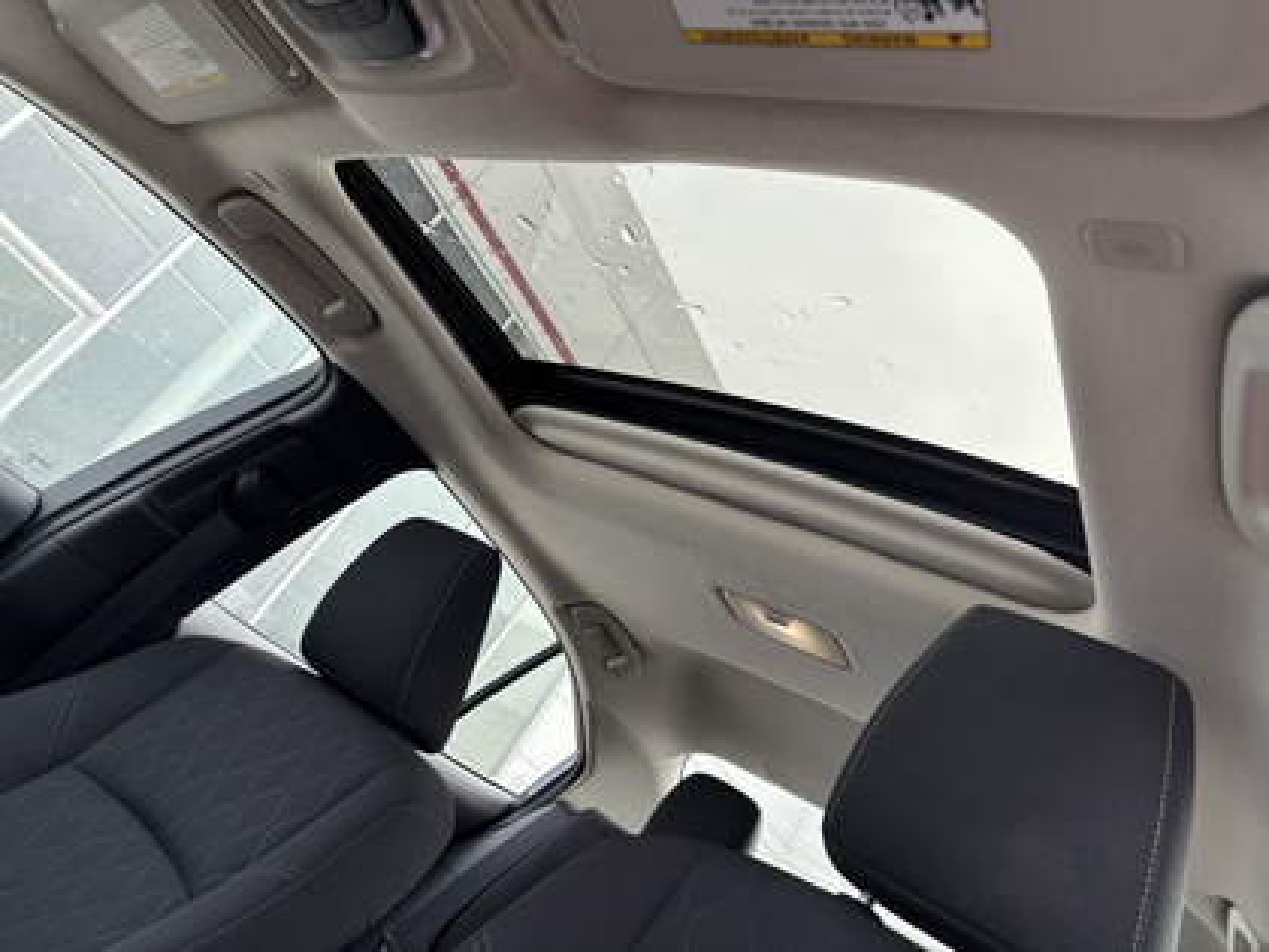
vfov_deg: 53.1
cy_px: 476
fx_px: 953
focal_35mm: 26
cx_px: 634
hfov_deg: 67.3
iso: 50
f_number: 1.6
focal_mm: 5.96
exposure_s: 1/662
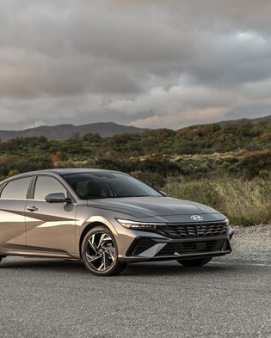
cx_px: 98
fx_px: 831
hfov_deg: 18.5
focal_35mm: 83
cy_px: 167
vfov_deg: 23.0
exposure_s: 1/40
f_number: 4
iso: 64
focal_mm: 58
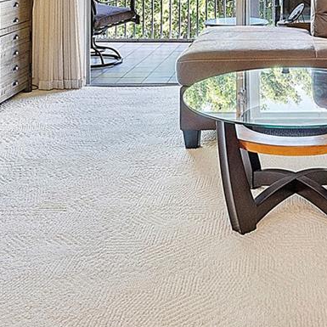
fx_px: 566
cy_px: -55
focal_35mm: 53
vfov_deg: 28.4
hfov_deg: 30.7
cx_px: 297
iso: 250
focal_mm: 10
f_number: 8
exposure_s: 1/8
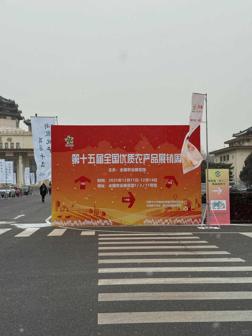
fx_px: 466
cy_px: 168
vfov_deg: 39.7
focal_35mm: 48
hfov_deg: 30.3
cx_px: 126
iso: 64
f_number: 1.78
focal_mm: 6.76
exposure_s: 1/1427
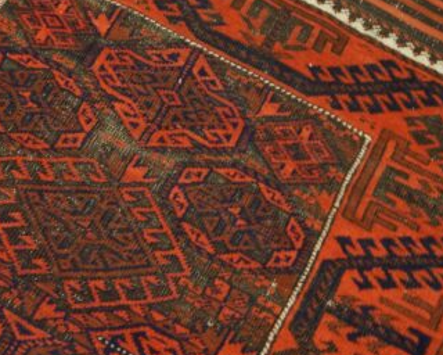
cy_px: 162
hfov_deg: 31.9
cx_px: 114
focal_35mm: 58
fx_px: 760
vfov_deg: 26.2
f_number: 4
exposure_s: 1/60
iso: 1600
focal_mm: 22
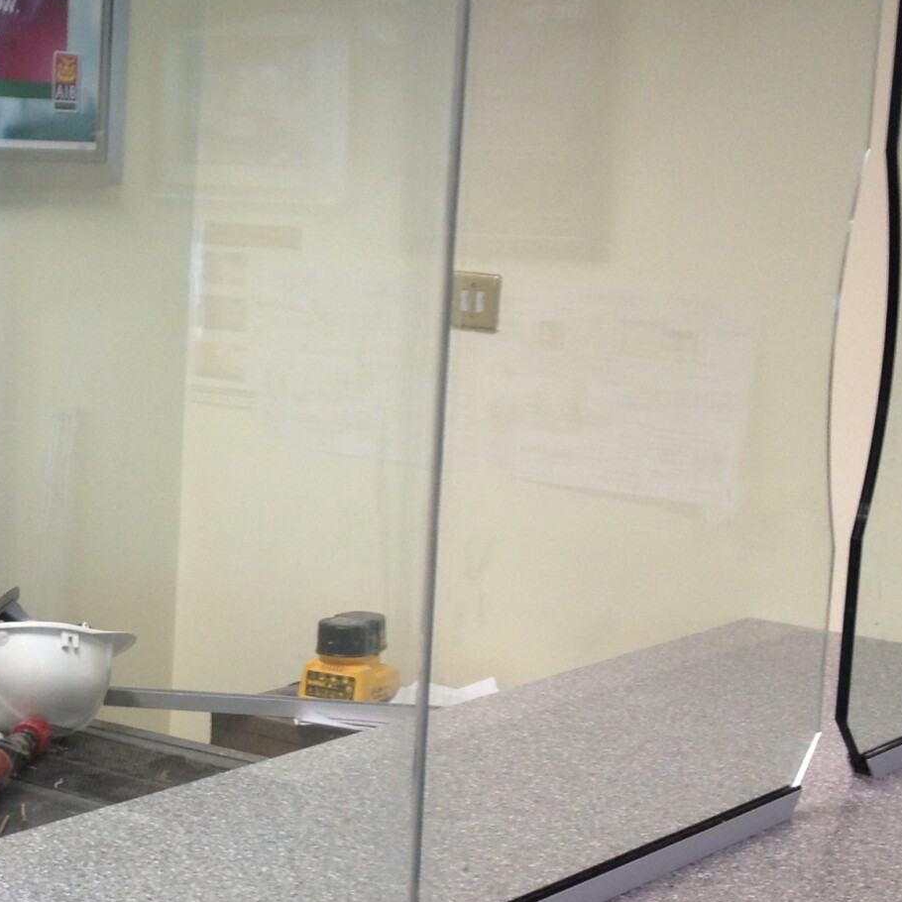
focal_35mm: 87
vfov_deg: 19.9
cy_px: 531
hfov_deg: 19.6
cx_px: 100
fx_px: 2565
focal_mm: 4.28
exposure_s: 1/20
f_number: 2.4
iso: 50
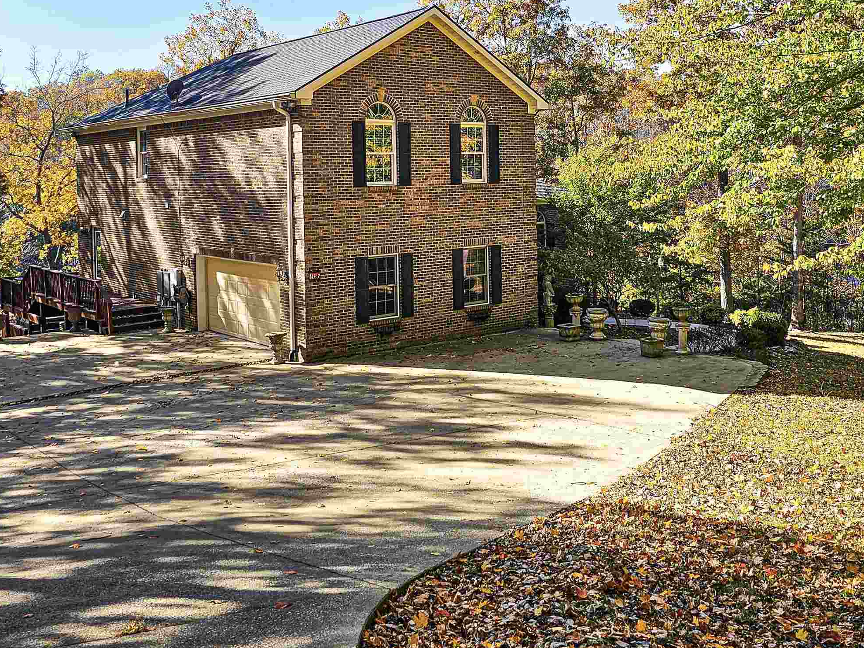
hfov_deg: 51.2
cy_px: 200
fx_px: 898
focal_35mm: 36
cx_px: 495
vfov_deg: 39.0
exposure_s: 1/400
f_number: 1.7
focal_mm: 6.3
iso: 10
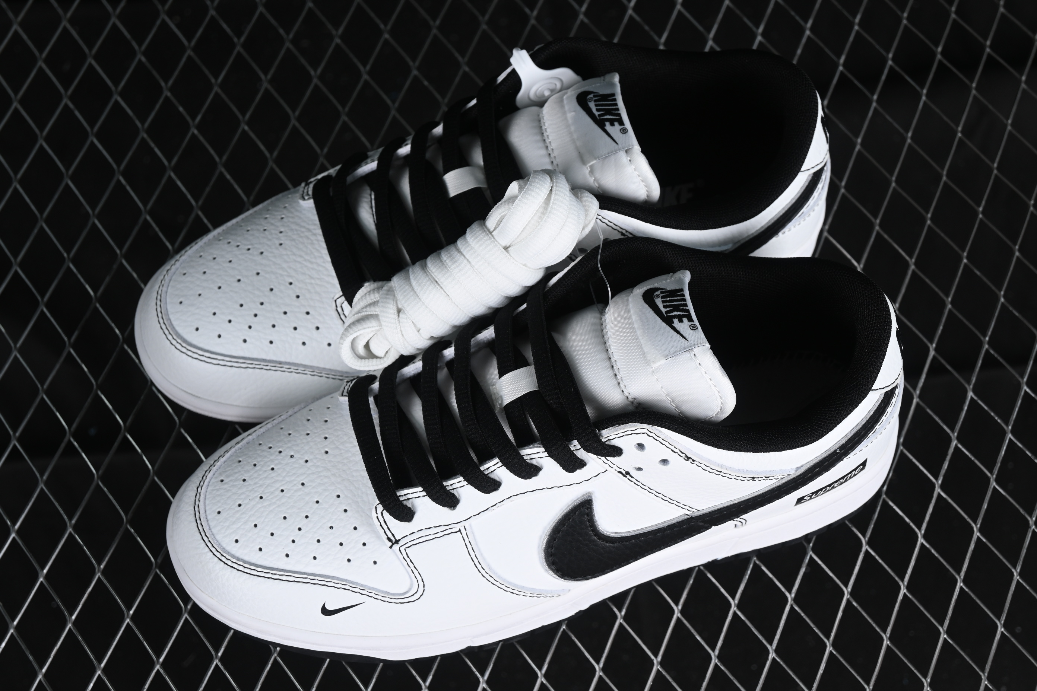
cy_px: 346
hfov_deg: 27.0
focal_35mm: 75
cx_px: 518
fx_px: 2160
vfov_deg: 18.2
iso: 160
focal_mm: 50
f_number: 7.1
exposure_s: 1/80
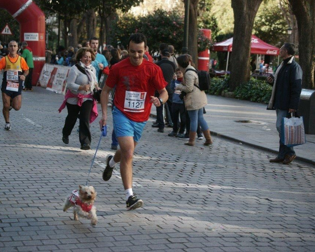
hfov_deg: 24.1
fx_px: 737
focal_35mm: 79
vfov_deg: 19.4
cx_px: 146
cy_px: 126
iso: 500
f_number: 4
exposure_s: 1/500
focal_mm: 70
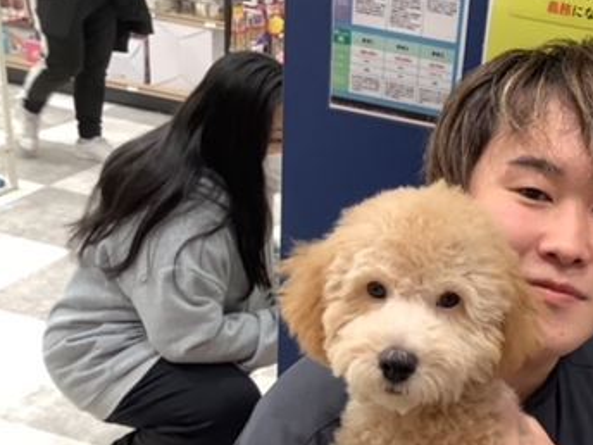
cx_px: 484
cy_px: 324
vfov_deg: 26.7
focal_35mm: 54
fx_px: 925
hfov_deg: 34.3
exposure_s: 1/50
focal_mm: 3.3
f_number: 2.4
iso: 80
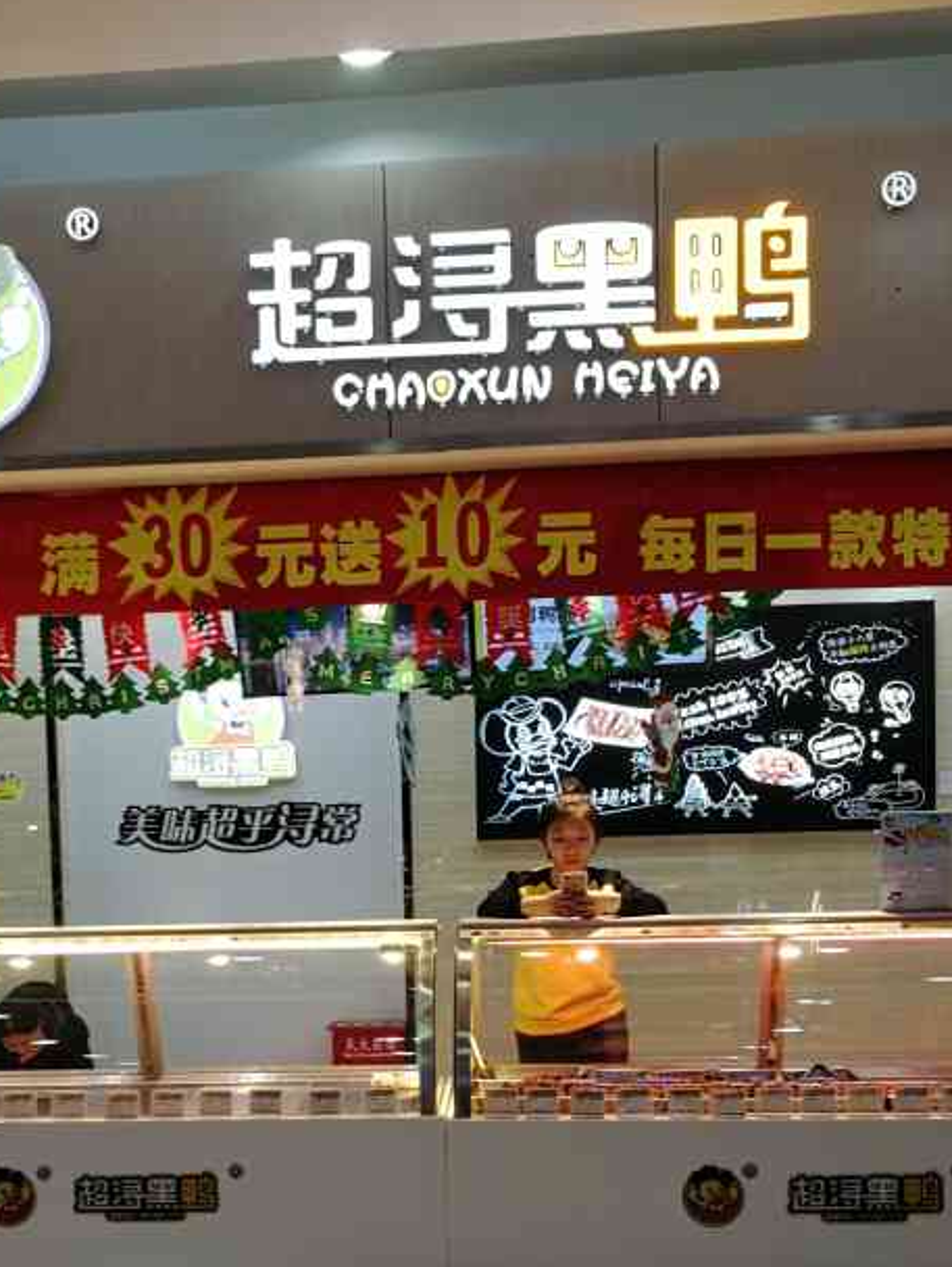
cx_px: 367
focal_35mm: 46
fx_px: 1684
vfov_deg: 40.1
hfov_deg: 31.4
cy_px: 943
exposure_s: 1/50
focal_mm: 3.84
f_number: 2.2
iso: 64
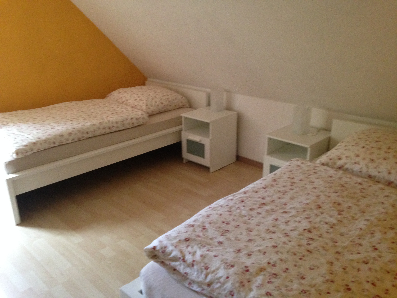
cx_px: 198
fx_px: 378
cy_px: 149
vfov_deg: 42.9
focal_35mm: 33
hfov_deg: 55.4
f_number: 2.4
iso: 400
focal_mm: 4.12
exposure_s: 1/15
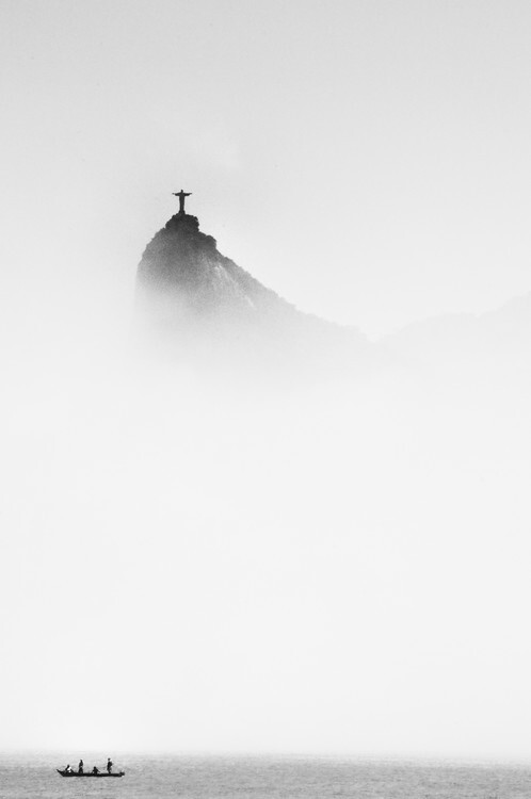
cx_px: 266
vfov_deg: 6.9
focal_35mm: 300
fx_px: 6655
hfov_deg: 4.6
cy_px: 400
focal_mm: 200
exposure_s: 1/100
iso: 200
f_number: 20
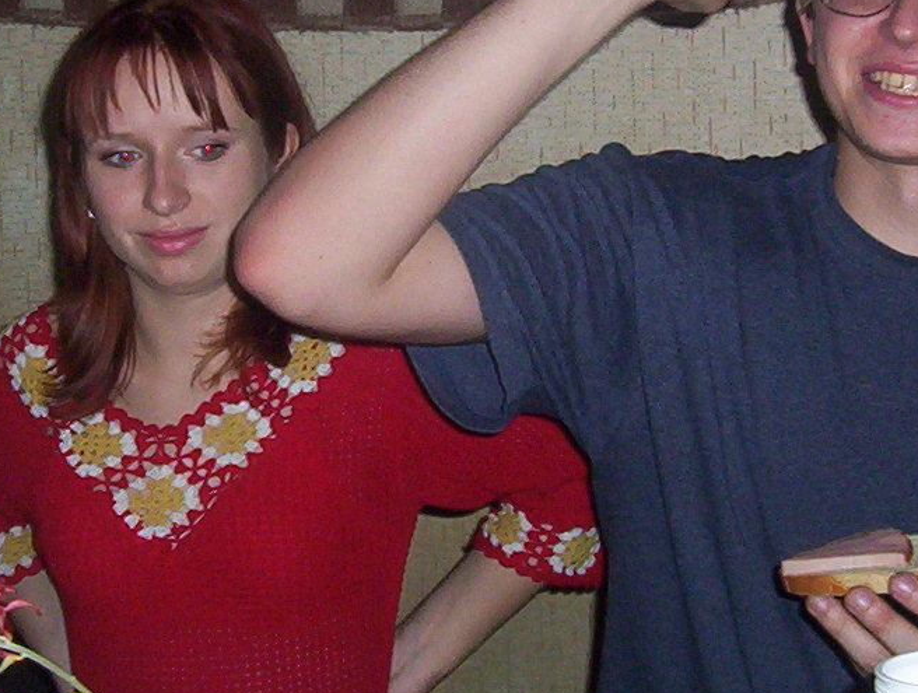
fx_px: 2844
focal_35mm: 107
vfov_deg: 13.9
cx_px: 542
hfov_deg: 18.3
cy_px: 274
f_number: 2.73
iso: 140
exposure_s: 1/60
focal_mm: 5.77
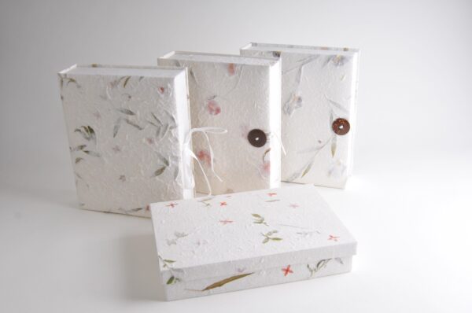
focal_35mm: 39
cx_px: 236
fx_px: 511
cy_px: 156
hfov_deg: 49.6
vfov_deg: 34.1
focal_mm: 26
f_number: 8
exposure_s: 1/200
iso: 250
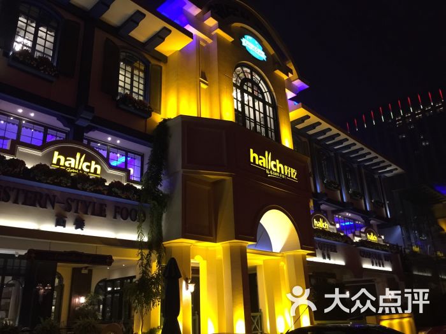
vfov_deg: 48.2
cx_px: 223
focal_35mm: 29
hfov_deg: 61.7
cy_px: 167
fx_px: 374
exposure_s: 1/17
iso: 160
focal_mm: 4.15
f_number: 2.2
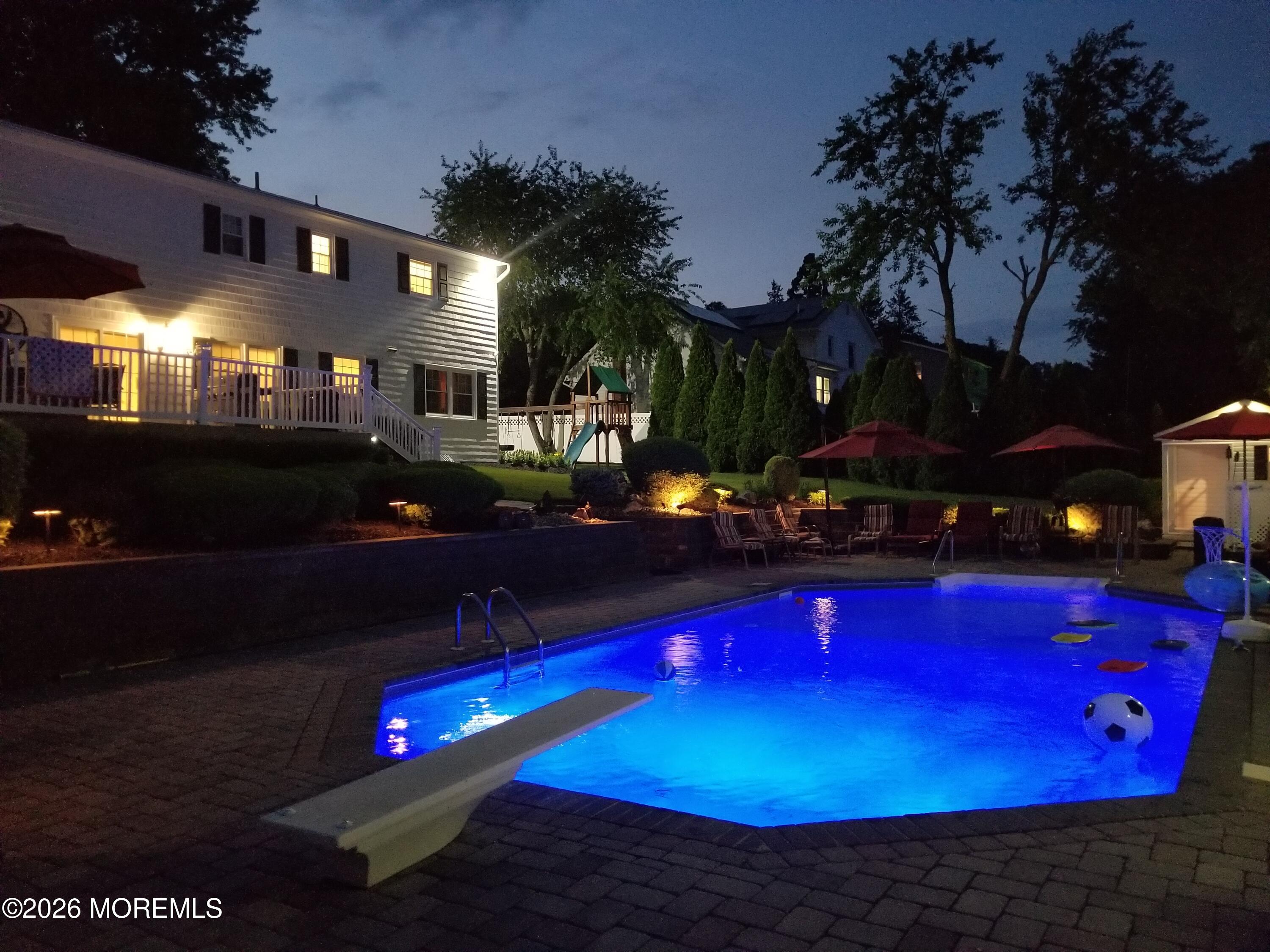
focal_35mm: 26
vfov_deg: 53.1
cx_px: 635
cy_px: 476
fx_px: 954
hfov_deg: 67.3
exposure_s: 1/10
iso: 800
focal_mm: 4.25
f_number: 1.7
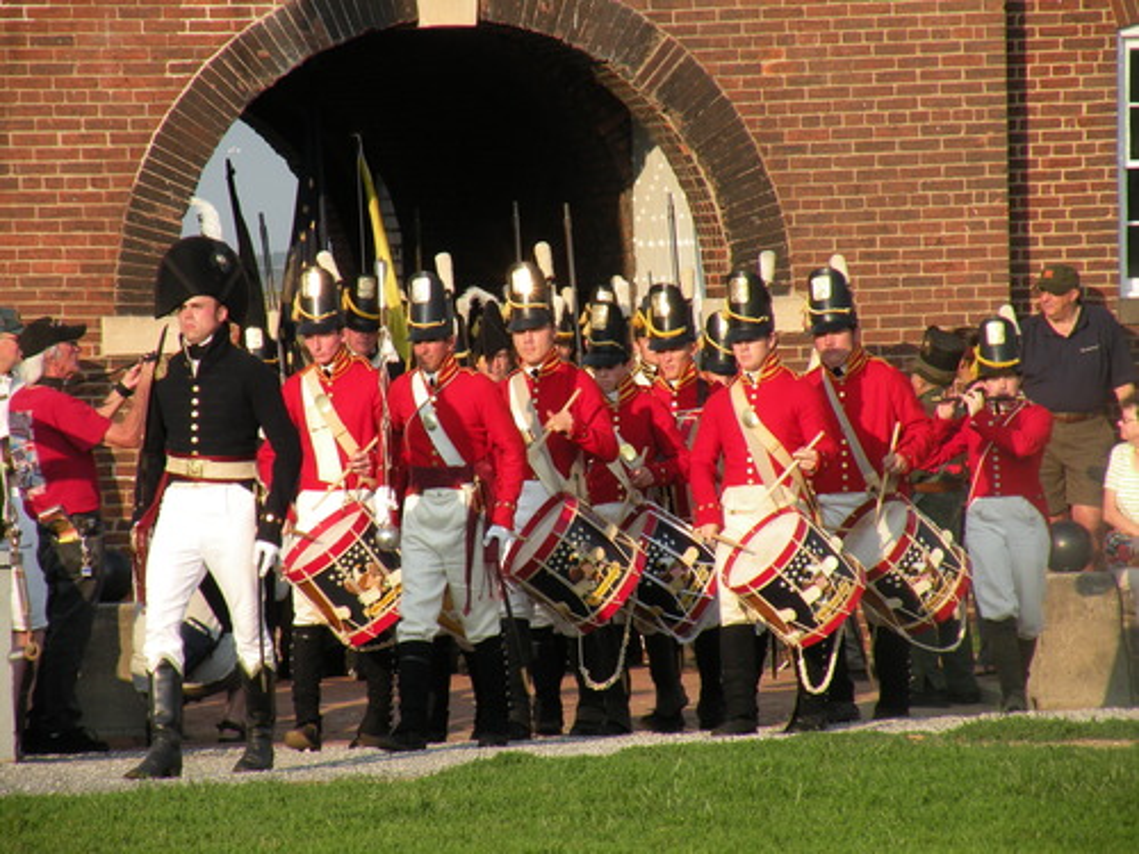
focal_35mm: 286
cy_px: 427
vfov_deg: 5.2
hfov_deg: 6.9
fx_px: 9411
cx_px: 570
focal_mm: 50.7
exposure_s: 1/229
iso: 64
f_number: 5.6
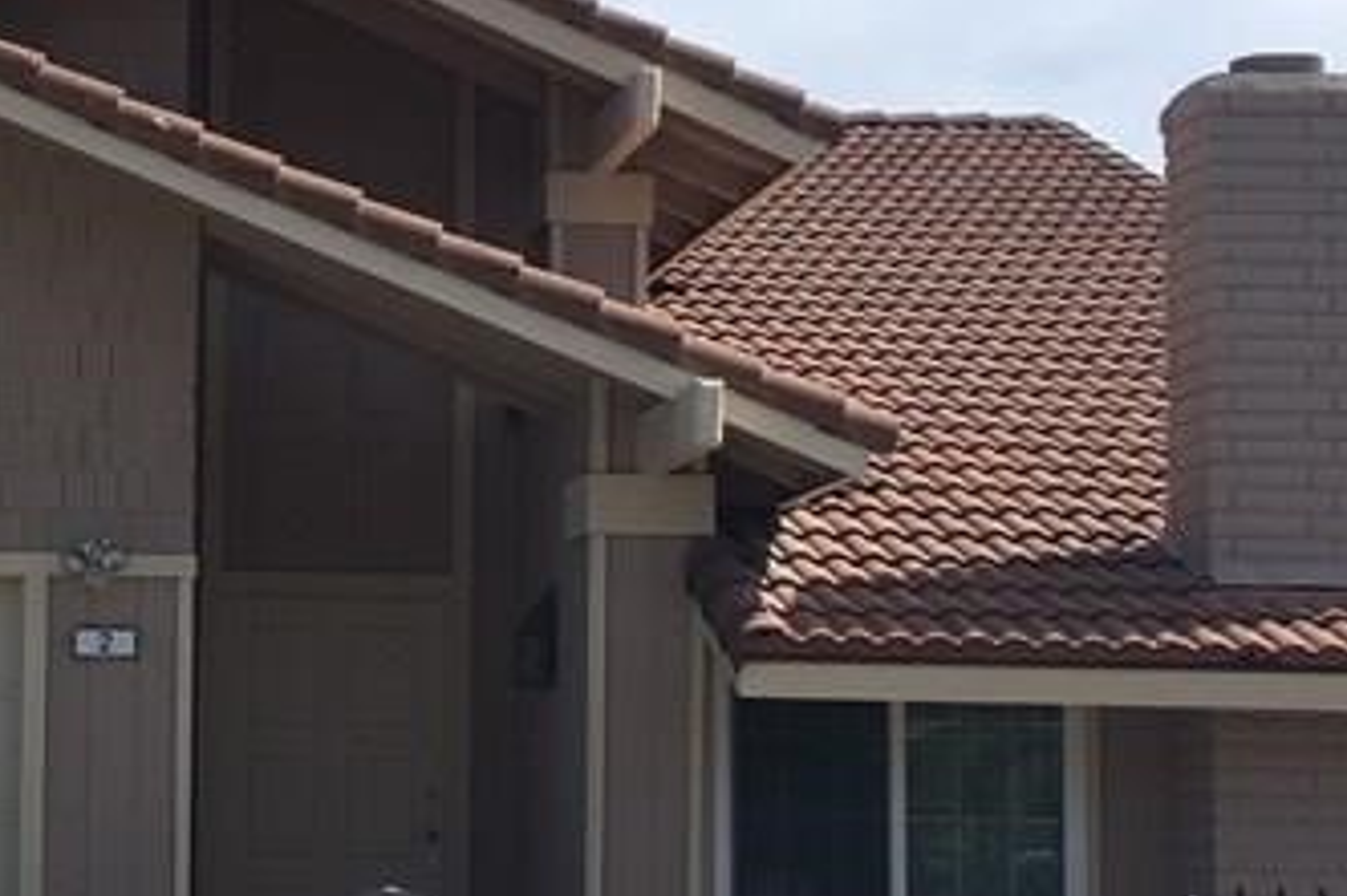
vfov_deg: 14.7
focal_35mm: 93
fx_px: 3478
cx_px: -45
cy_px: 572
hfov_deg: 21.1
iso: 25
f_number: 2.2
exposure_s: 1/2404
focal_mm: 4.15
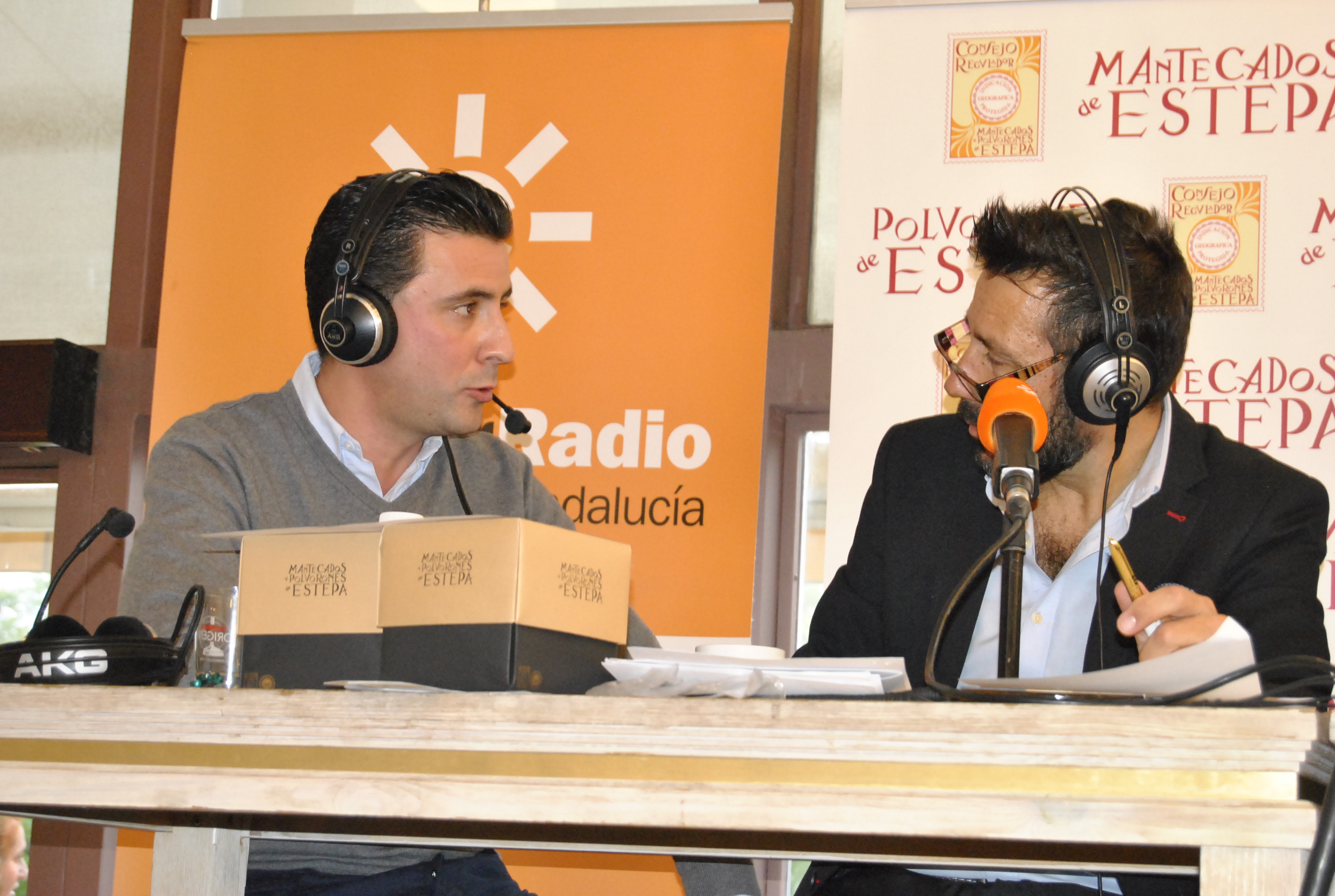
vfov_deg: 16.6
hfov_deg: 24.6
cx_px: 668
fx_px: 3066
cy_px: 448
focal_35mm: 82
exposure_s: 1/60
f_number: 5.6
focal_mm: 55
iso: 1600
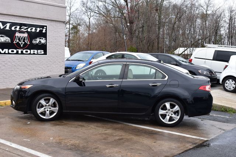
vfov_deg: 26.5
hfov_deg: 38.9
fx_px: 334
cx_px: 118
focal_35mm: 51
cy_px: 78
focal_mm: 34
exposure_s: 1/160
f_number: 9
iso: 400
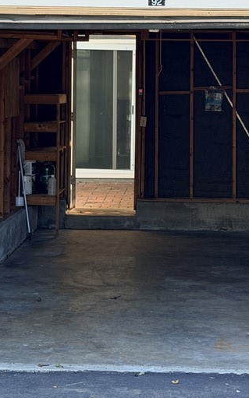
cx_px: 151
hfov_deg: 12.8
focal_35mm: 102
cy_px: 40
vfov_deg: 20.0
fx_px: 1108
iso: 80
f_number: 1.78
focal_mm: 6.76
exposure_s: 1/538
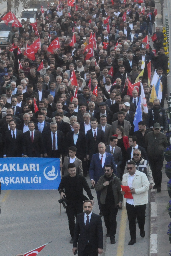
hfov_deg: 7.6
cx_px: 81
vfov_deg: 11.3
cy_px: 103
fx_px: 1290
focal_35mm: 181
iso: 3200
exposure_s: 1/500
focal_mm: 55
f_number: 11
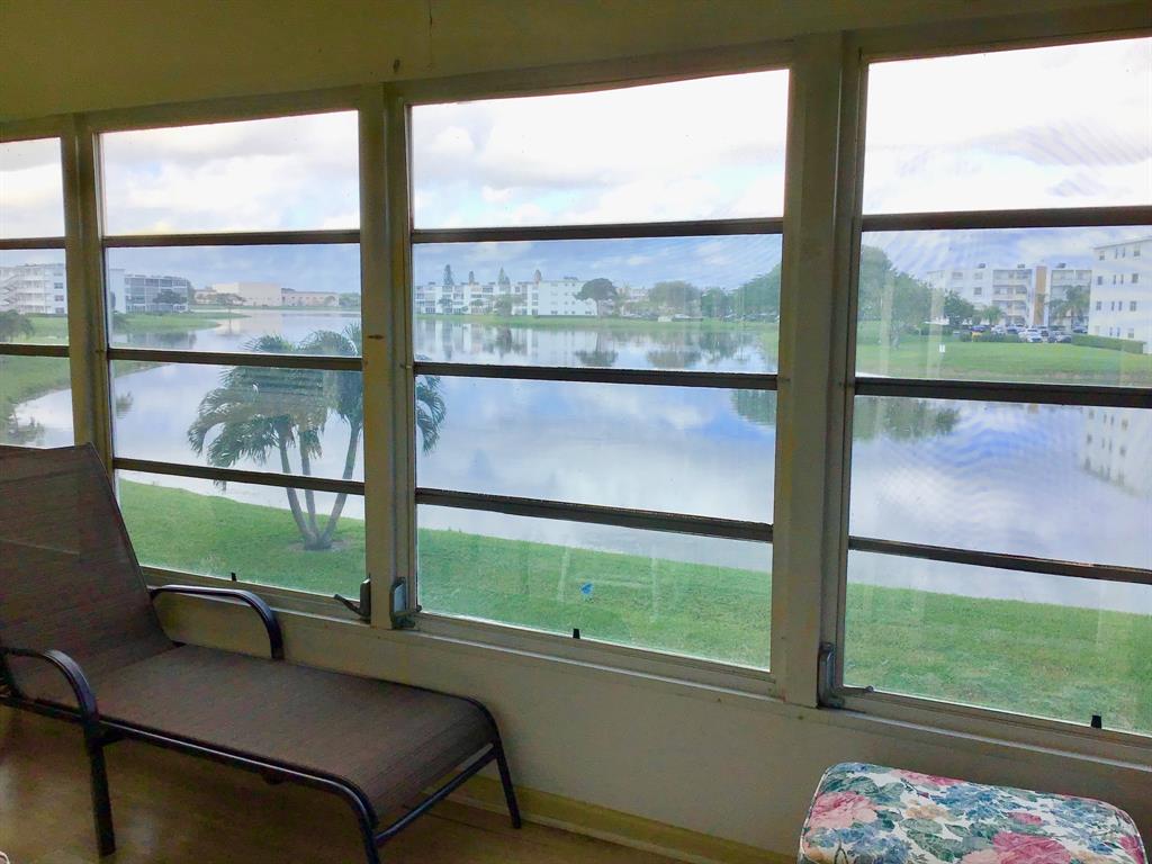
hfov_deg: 58.4
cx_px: 576
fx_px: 1032
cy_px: 432
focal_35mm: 31
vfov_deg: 45.4
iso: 25
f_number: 2.4
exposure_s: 1/250
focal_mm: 3.3
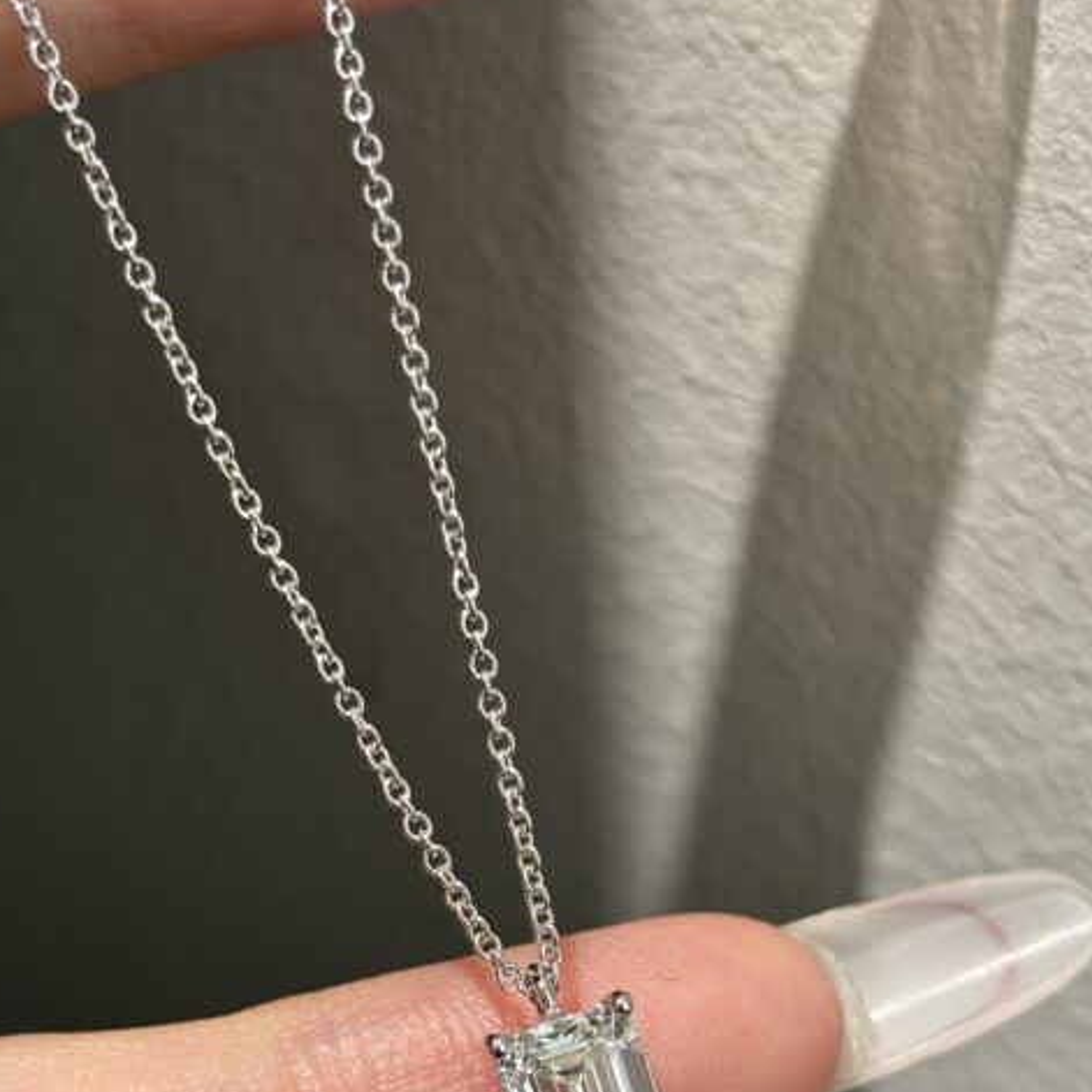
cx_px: 547
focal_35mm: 78
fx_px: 2784
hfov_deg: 22.2
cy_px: 907
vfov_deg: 21.8
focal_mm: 5.96
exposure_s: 1/156
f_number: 1.6
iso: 32
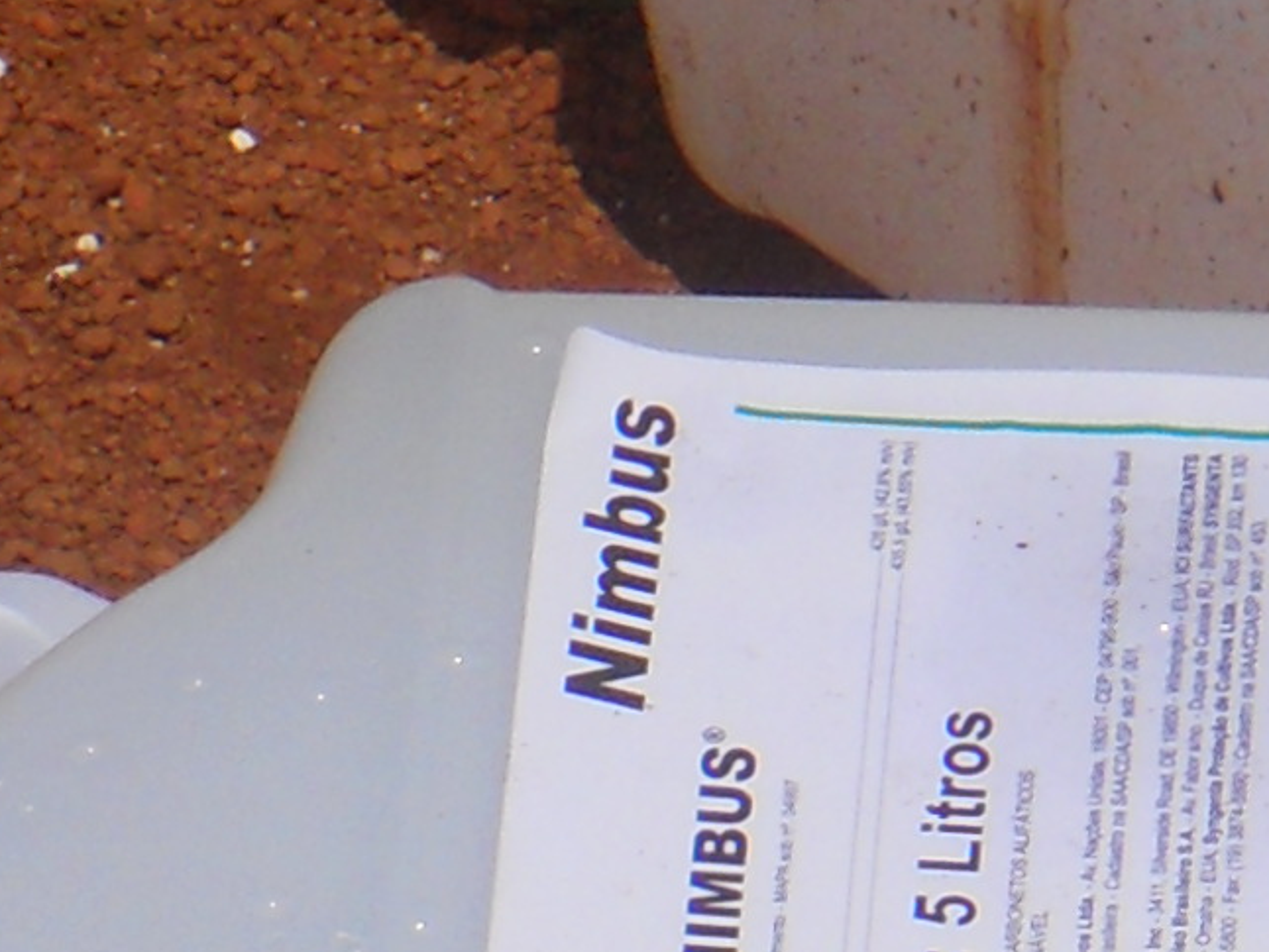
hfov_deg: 4.3
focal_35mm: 458
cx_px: 191
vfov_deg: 3.2
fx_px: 16796
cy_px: 2073
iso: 80
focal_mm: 13.2
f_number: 8.8
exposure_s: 1/500
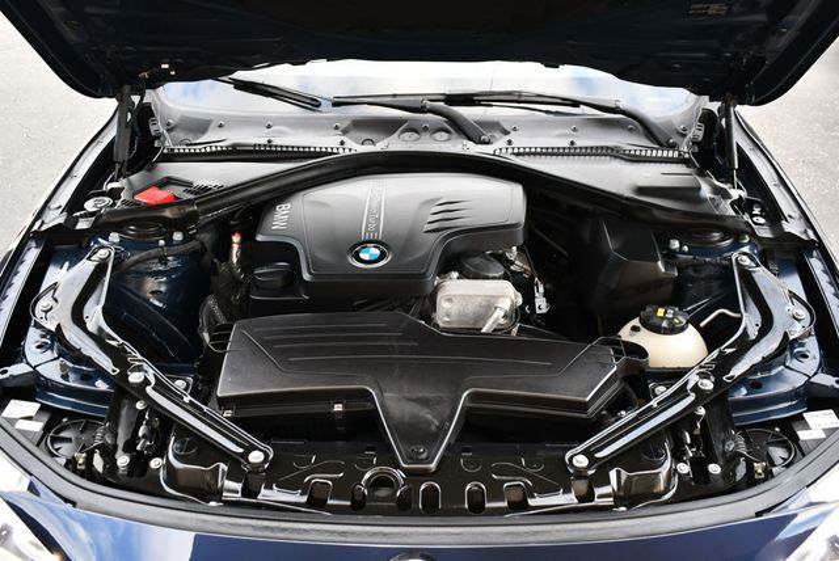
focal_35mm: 36
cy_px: 280
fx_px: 840
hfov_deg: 53.1
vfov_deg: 36.9
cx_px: 420
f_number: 3.5
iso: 450
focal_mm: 18
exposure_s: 1/250
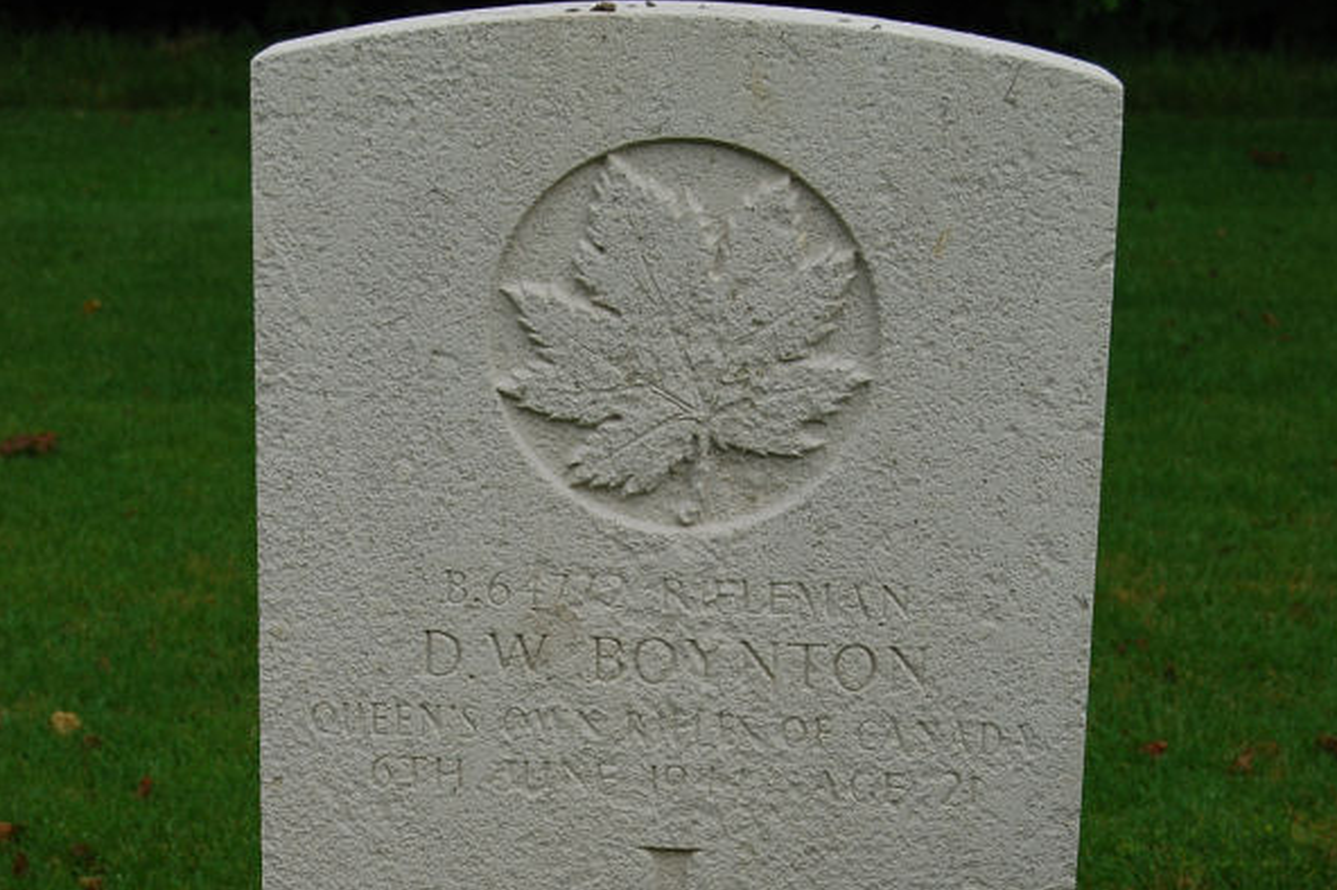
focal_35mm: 91
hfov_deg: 22.4
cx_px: 671
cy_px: 838
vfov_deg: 14.8
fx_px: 3378
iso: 200
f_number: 7.1
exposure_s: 1/250
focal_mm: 40
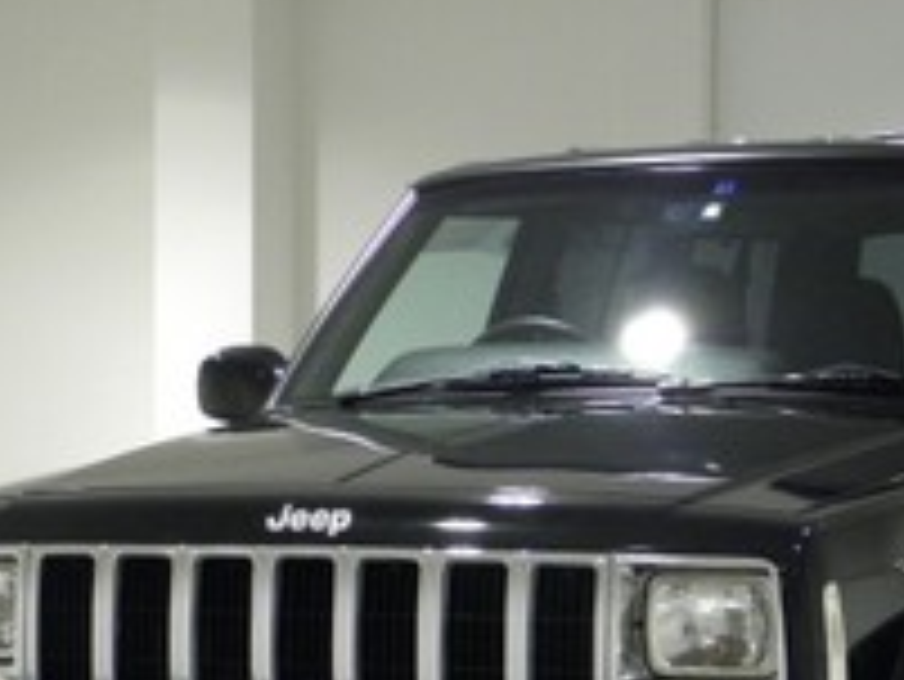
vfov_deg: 10.4
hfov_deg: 13.9
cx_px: 643
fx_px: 3711
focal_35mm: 142
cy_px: 673
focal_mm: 12.2
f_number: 4.3
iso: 200
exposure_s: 1/8
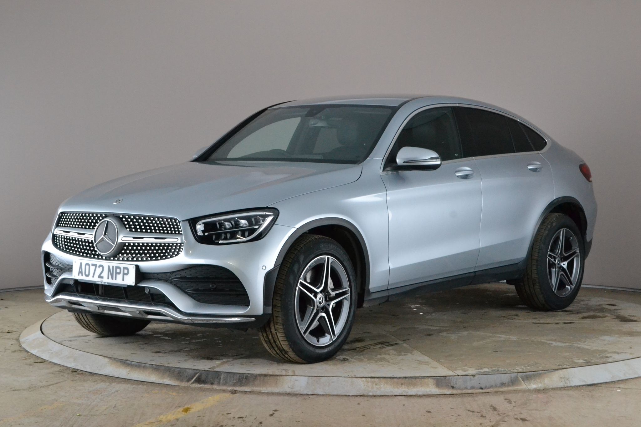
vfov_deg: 20.2
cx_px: 320
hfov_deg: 29.9
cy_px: 214
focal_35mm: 68
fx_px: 1202
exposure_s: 1/50
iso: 3200
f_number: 11
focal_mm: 45
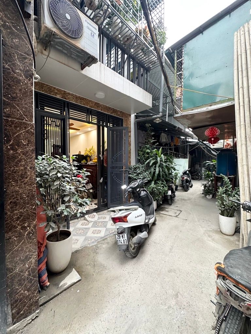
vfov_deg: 102.1
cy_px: 167
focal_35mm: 14
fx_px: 135
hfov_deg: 85.7
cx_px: 126
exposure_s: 1/100
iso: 200
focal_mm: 2.22
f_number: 2.2
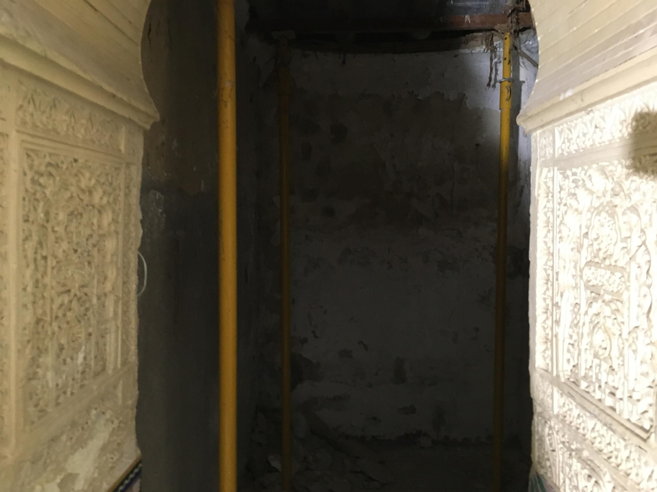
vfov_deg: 48.2
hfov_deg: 61.7
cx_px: 328
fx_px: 550
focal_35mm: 29
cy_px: 246
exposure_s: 1/20
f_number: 2.2
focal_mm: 4.15
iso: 200
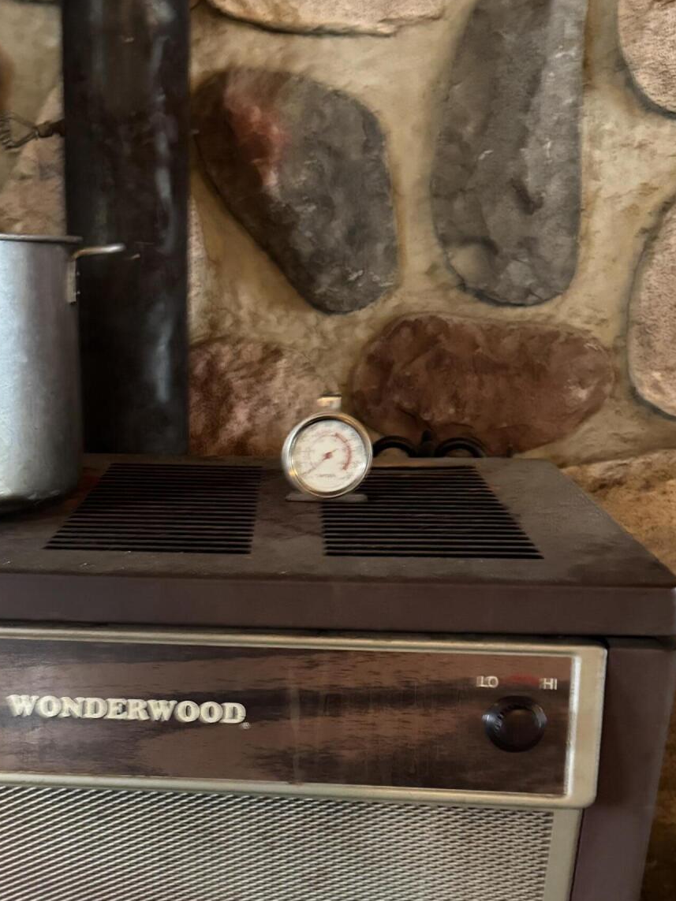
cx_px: 189
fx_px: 1094
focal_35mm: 42
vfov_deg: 43.4
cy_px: 671
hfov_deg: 33.8
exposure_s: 1/32
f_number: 1.78
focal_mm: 6.76
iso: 1000
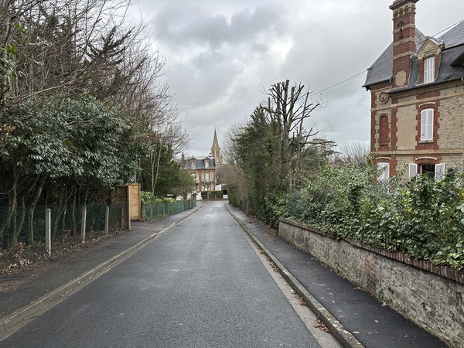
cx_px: 232
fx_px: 322
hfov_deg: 71.6
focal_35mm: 24
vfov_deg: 56.8
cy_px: 174
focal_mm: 6.86
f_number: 1.78
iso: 80
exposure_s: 1/971
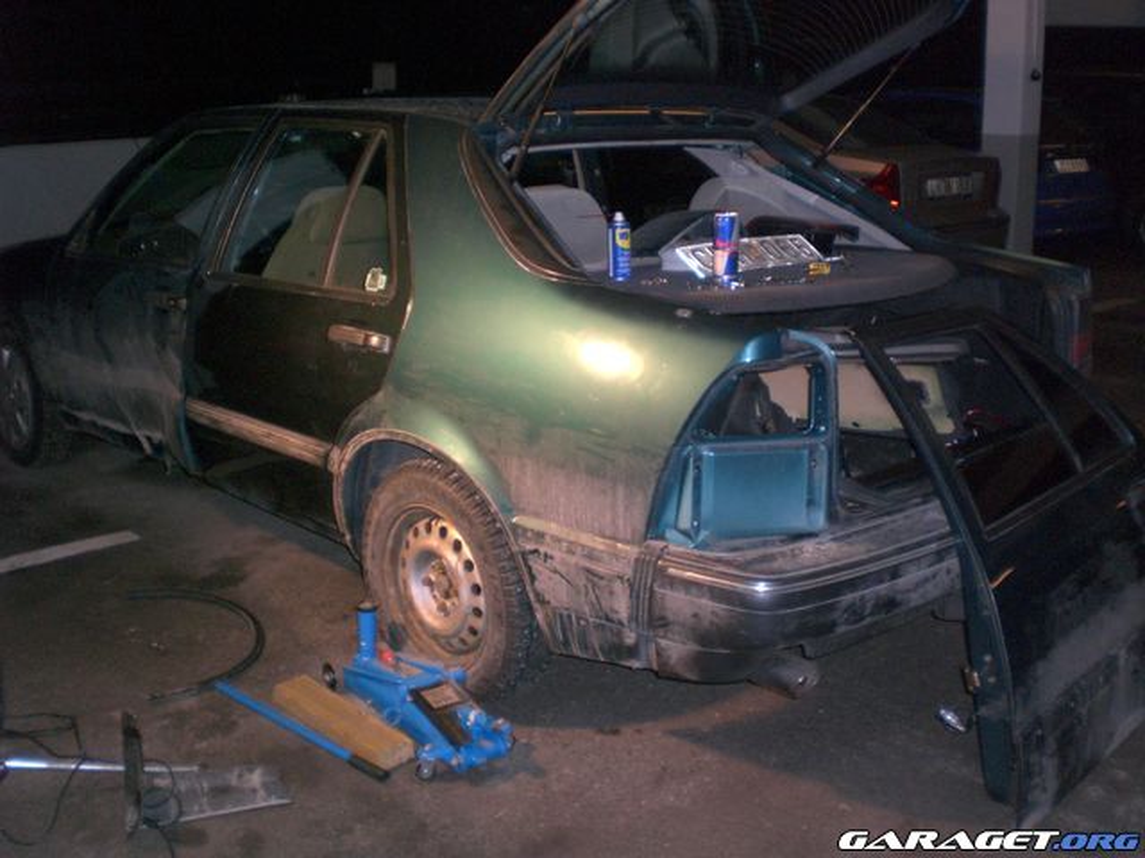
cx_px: 572
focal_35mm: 38
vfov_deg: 37.7
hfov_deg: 49.0
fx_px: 1257
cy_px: 429
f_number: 3.1
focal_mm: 6.3
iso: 200
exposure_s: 1/60
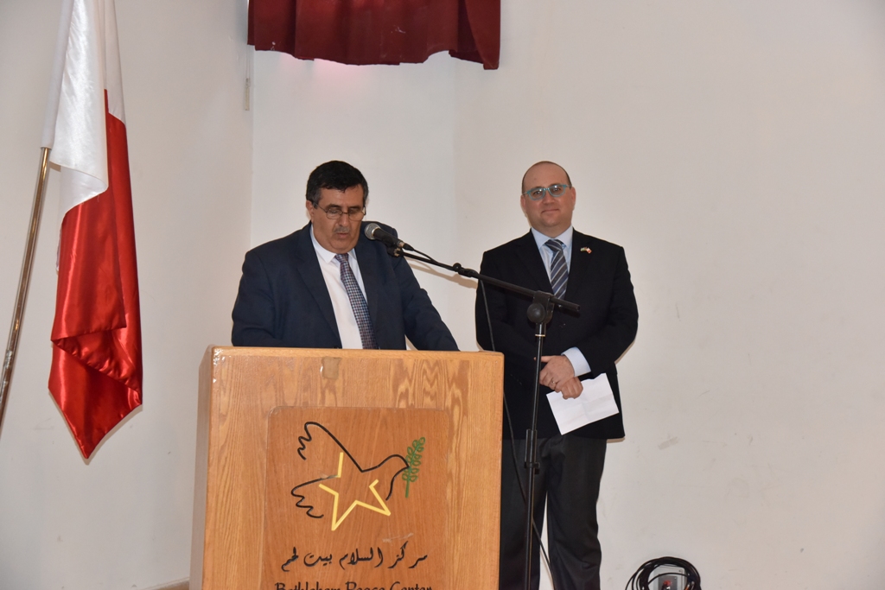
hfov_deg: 31.0
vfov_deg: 20.9
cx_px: 442
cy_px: 295
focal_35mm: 65
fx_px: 1598
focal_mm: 65
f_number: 6.3
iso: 2500
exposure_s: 1/60
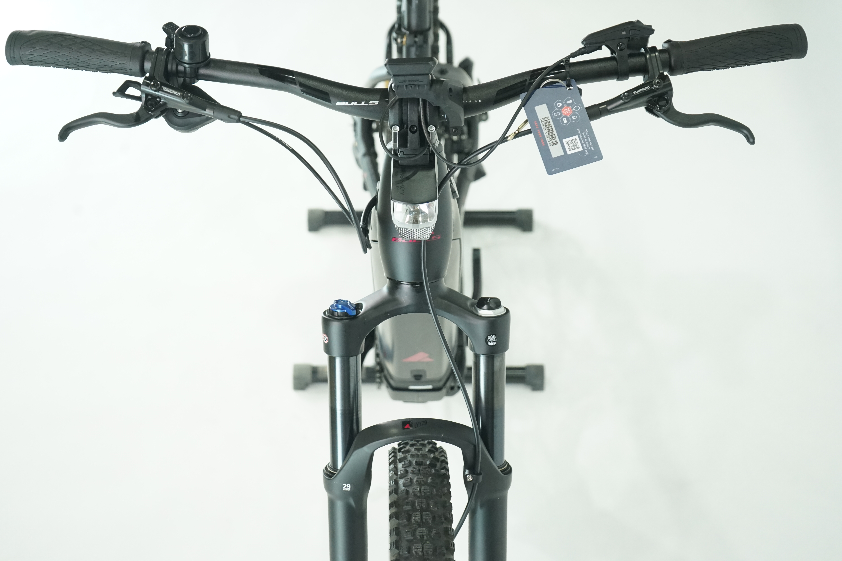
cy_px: 280
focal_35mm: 70
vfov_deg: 19.5
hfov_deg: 28.8
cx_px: 421
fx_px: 1637
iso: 2500
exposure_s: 1/200
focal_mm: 70
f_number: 6.3
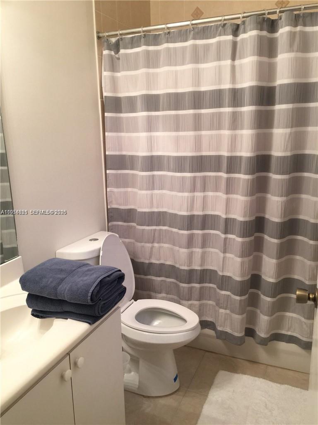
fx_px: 355
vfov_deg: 61.7
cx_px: 159
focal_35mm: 29
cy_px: 212
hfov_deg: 48.2
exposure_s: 1/15
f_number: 2.2
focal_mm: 4.15
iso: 64
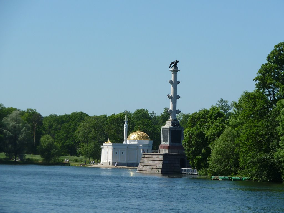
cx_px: 142
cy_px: 106
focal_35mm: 158
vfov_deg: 9.4
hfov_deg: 12.5
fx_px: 1296
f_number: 5.6
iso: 100
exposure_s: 1/500
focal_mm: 25.9
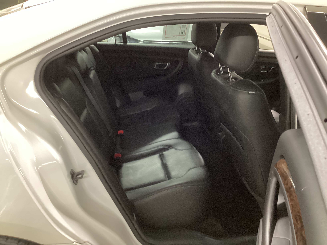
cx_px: 164
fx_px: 293
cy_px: 122
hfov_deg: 58.4
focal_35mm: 31
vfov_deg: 45.4
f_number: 2.4
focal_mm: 3.3
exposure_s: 1/25
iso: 500
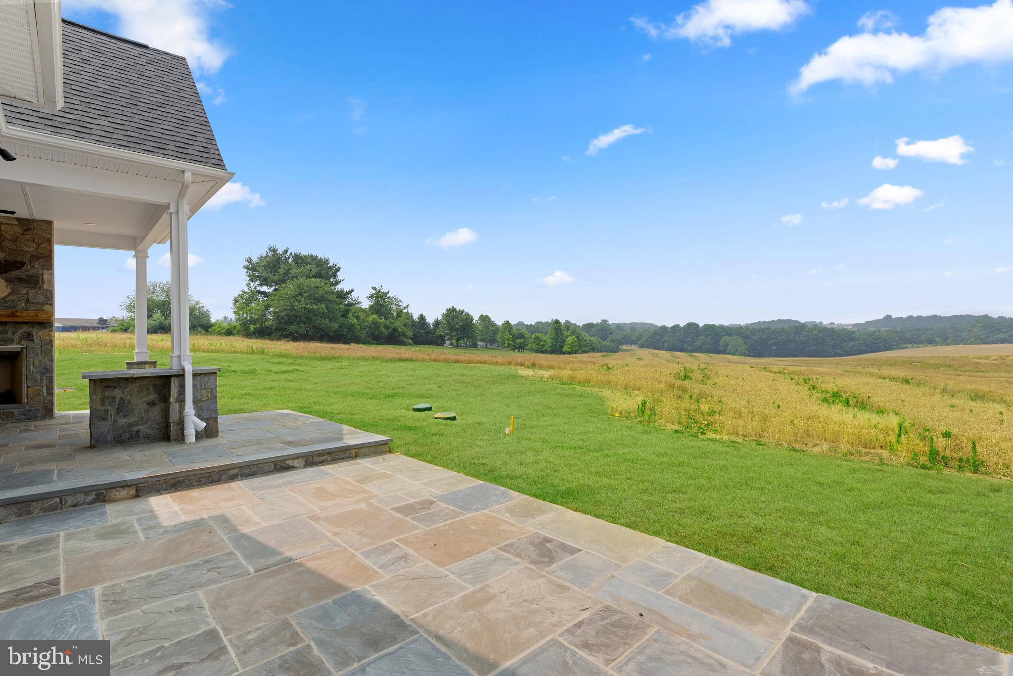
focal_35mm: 16
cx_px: 506
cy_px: 338
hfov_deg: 96.7
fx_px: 450
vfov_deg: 73.8
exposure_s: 1/200
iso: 125
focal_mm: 16
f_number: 8
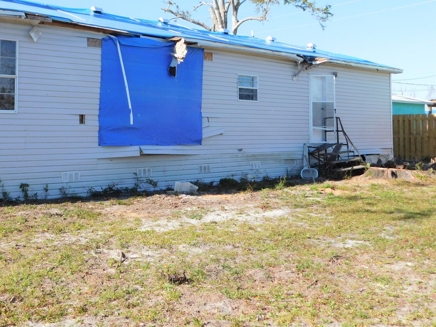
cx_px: 146
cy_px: 115
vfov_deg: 35.7
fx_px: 504
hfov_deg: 46.1
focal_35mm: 40
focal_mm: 5.3
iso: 125
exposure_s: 1/1000
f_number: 3.2
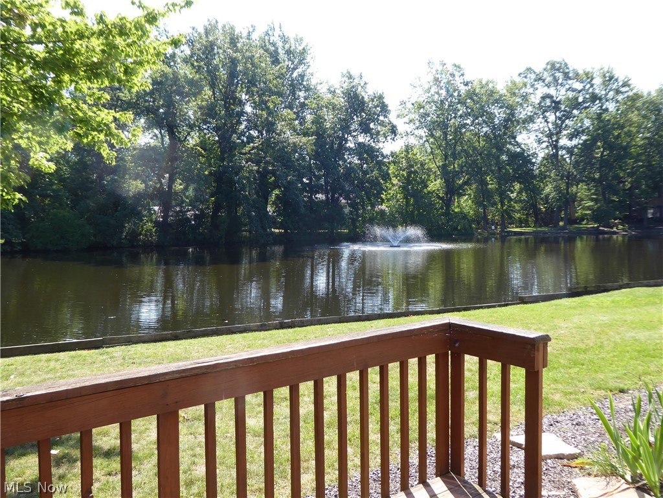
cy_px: 249
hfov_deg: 61.7
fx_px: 555
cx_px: 332
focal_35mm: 29
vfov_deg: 48.2
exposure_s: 1/200
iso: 80
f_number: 3.5
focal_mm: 5
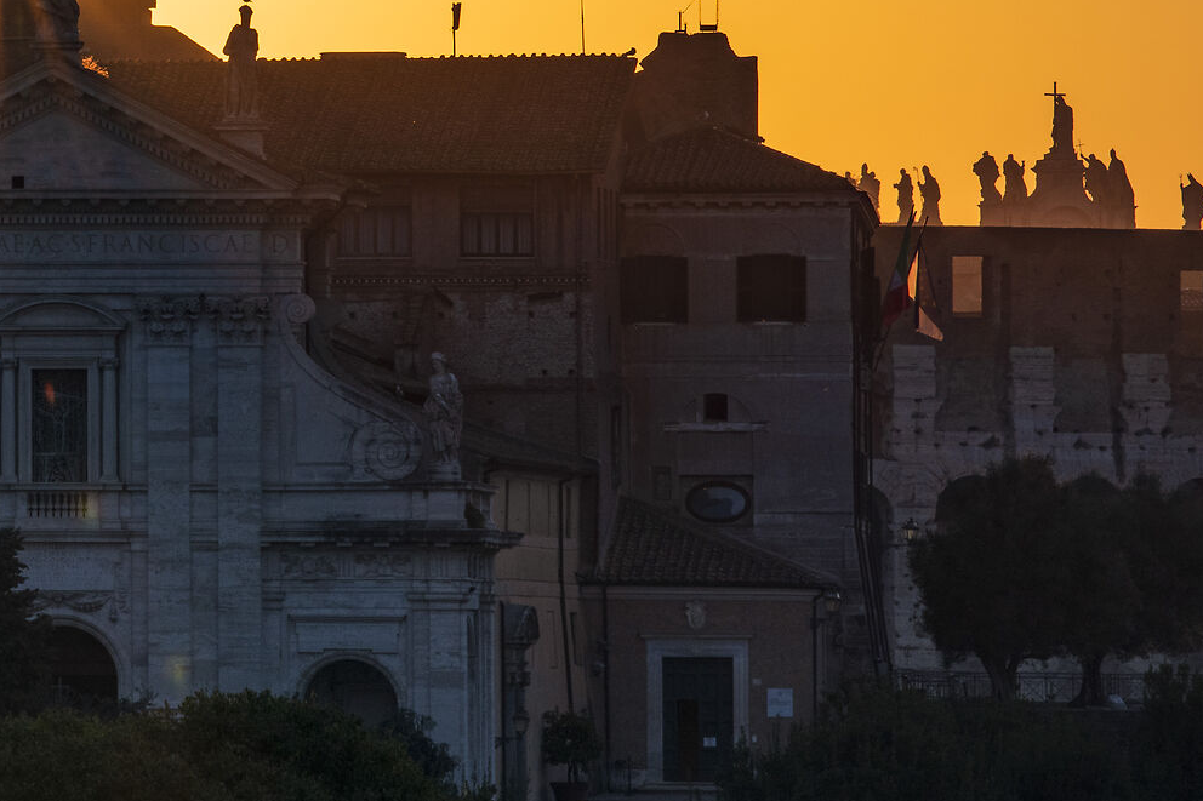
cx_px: 24
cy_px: 121
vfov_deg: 2.8
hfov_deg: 4.3
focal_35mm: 484
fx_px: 16170
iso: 100
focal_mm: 200
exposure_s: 1/80
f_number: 22
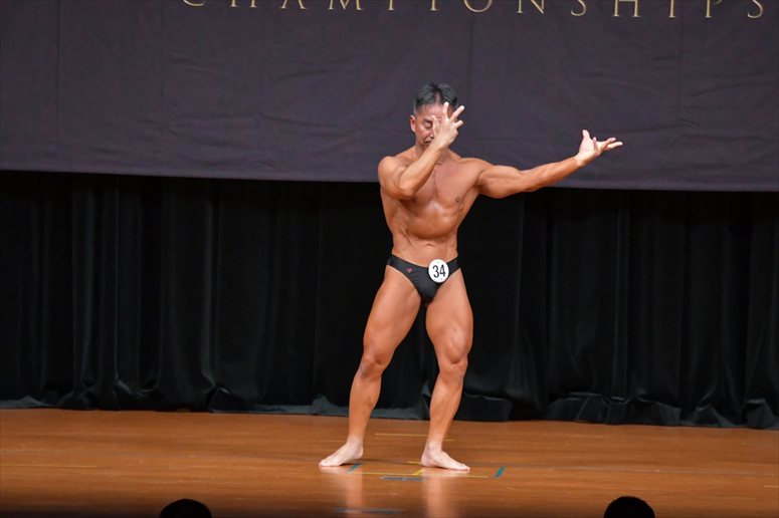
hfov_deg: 8.1
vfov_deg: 5.4
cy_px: 259
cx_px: 390
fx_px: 5515
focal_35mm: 255
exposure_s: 1/400
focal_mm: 170
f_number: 5.6
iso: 5000
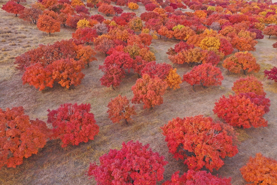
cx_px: 138
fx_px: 215
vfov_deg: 46.4
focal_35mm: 28
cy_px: 92
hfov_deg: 65.5
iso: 100
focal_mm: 10.26
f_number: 4
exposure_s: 1/80
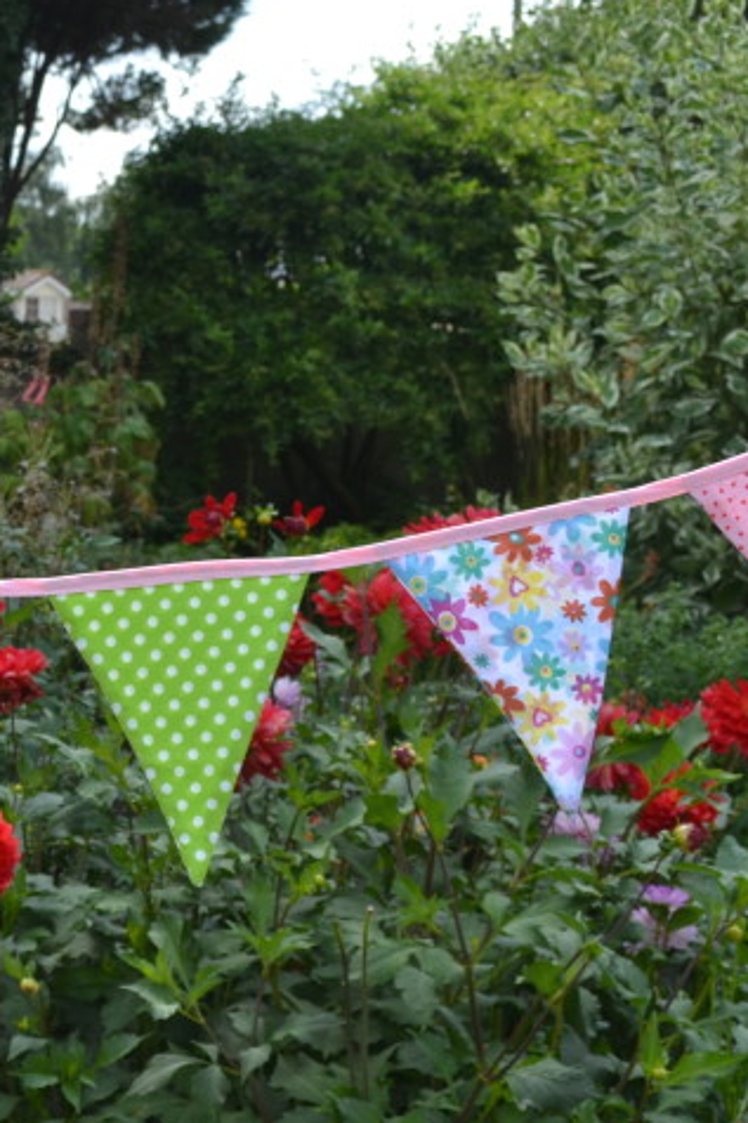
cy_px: 639
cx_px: -132
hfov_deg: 18.3
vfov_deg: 28.4
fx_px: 2214
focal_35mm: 71
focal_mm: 22
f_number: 6.3
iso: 100
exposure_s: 1/160
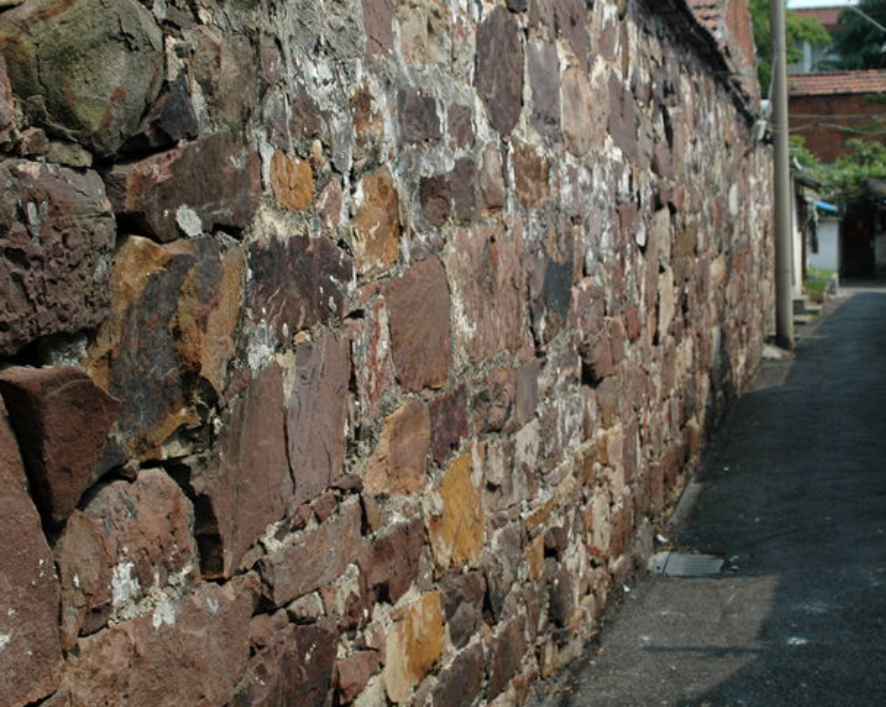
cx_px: 542
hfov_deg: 35.9
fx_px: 1363
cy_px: 362
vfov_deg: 29.1
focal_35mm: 52
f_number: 5.6
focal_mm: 28
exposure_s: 1/800
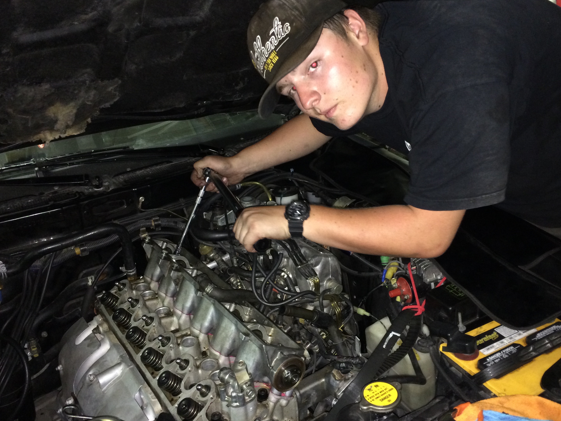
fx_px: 551
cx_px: 302
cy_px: 221
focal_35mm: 34
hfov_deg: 53.9
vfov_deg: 41.8
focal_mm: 4.12
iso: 320
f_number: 2.2
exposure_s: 1/16
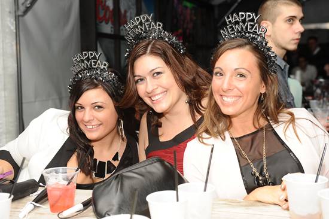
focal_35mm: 56
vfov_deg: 24.2
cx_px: 164
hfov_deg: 35.7
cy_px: 110
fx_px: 511
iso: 1100
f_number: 5.6
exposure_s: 1/250
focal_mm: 56
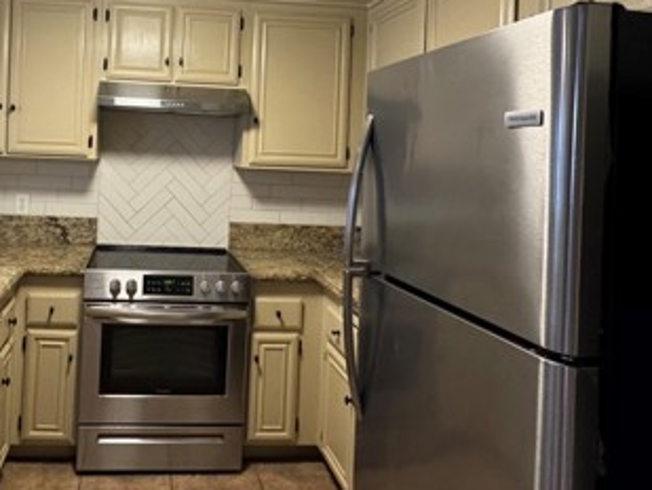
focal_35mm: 29
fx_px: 546
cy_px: 158
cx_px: 181
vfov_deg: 47.4
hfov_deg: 59.1
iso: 640
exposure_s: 1/60
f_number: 2.2
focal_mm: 2.22
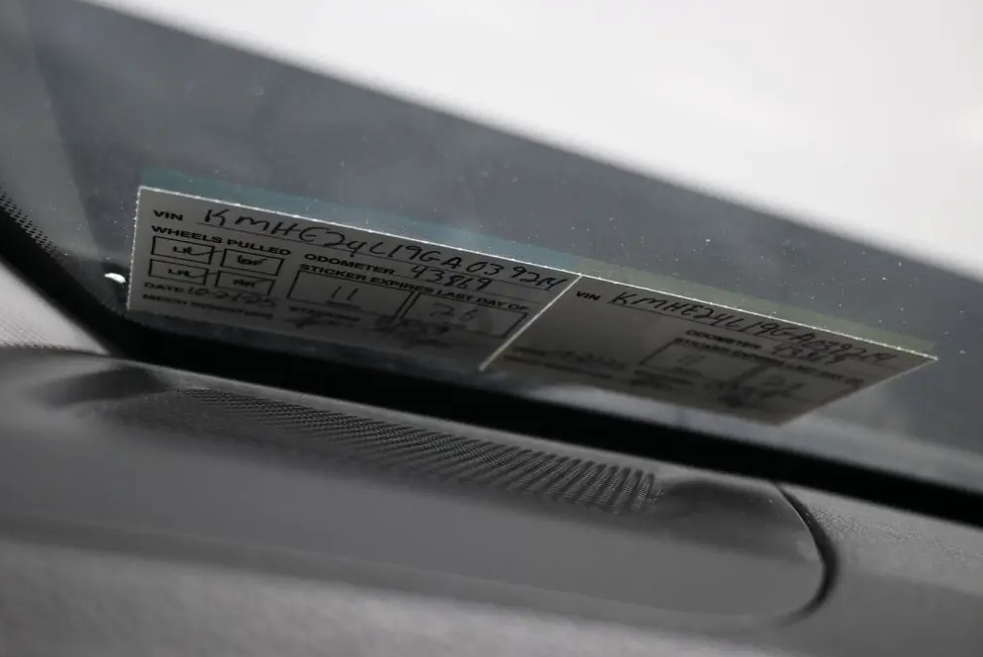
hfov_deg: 50.9
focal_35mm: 38
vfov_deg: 35.3
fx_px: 1032
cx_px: 484
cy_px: 330
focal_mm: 24.5
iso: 400
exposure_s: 1/125
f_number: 4.2
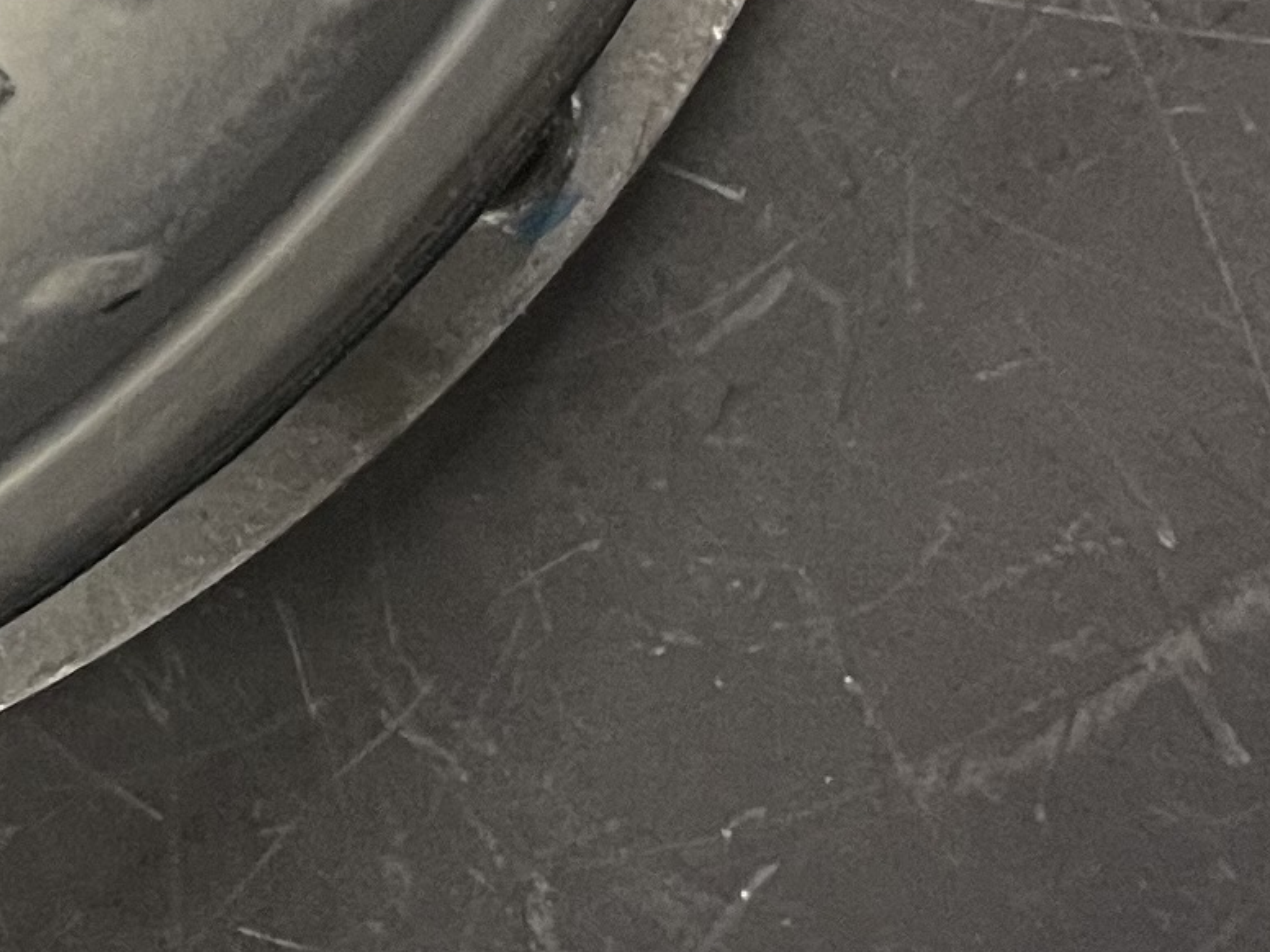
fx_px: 4953
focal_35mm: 135
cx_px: -1027
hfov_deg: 13.2
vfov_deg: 10.0
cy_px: -1111
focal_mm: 5.1
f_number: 1.6
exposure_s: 1/60
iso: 250
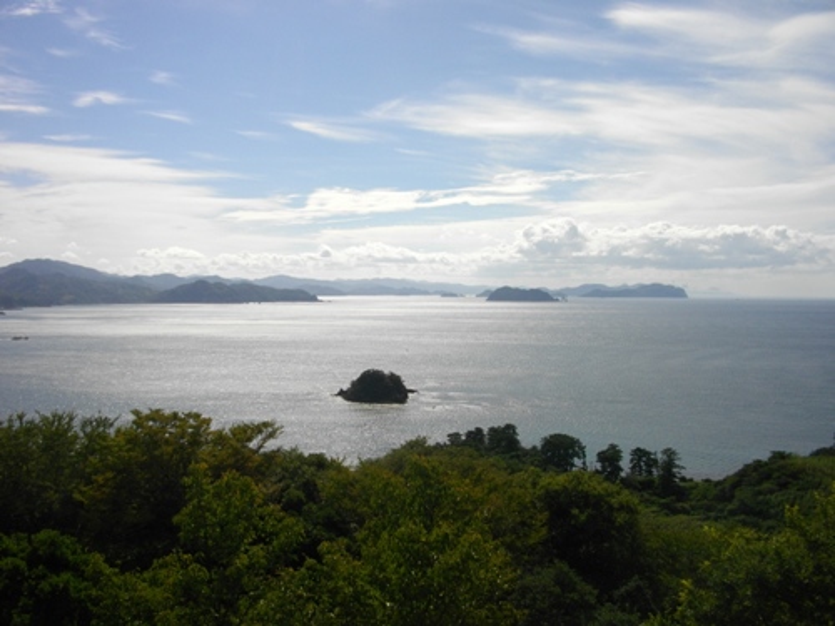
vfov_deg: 44.2
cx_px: 418
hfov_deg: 56.8
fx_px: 772
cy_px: 313
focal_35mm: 32
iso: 100
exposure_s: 1/1000
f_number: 5.5
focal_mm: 5.7
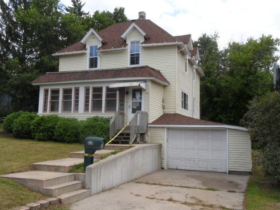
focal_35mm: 32
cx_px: 140
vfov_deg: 44.2
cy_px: 105
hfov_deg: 56.8
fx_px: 259
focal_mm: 5.3
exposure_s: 1/180
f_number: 5
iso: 80
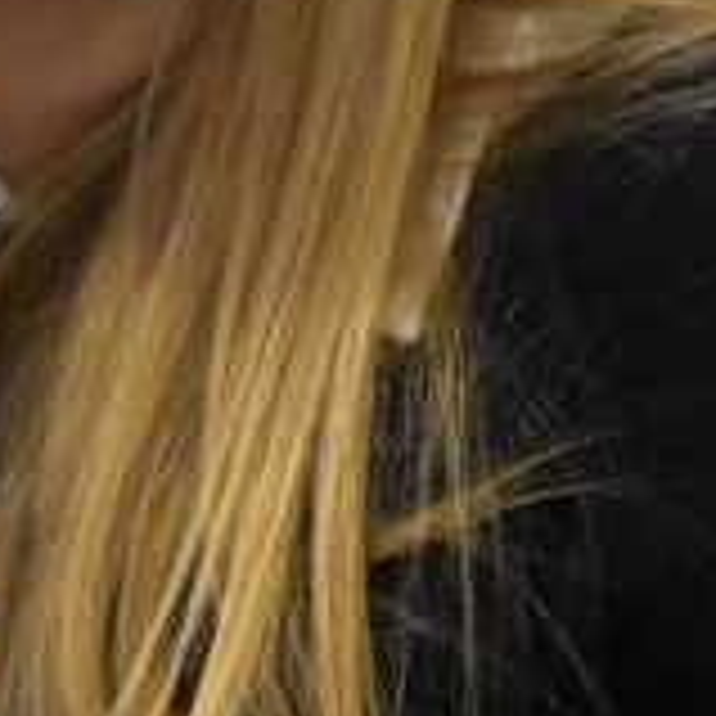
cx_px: -423
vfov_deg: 1.5
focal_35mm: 1149
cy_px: 245
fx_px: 26888
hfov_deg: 1.5
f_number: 5.6
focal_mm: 140
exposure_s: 1/250
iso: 4500
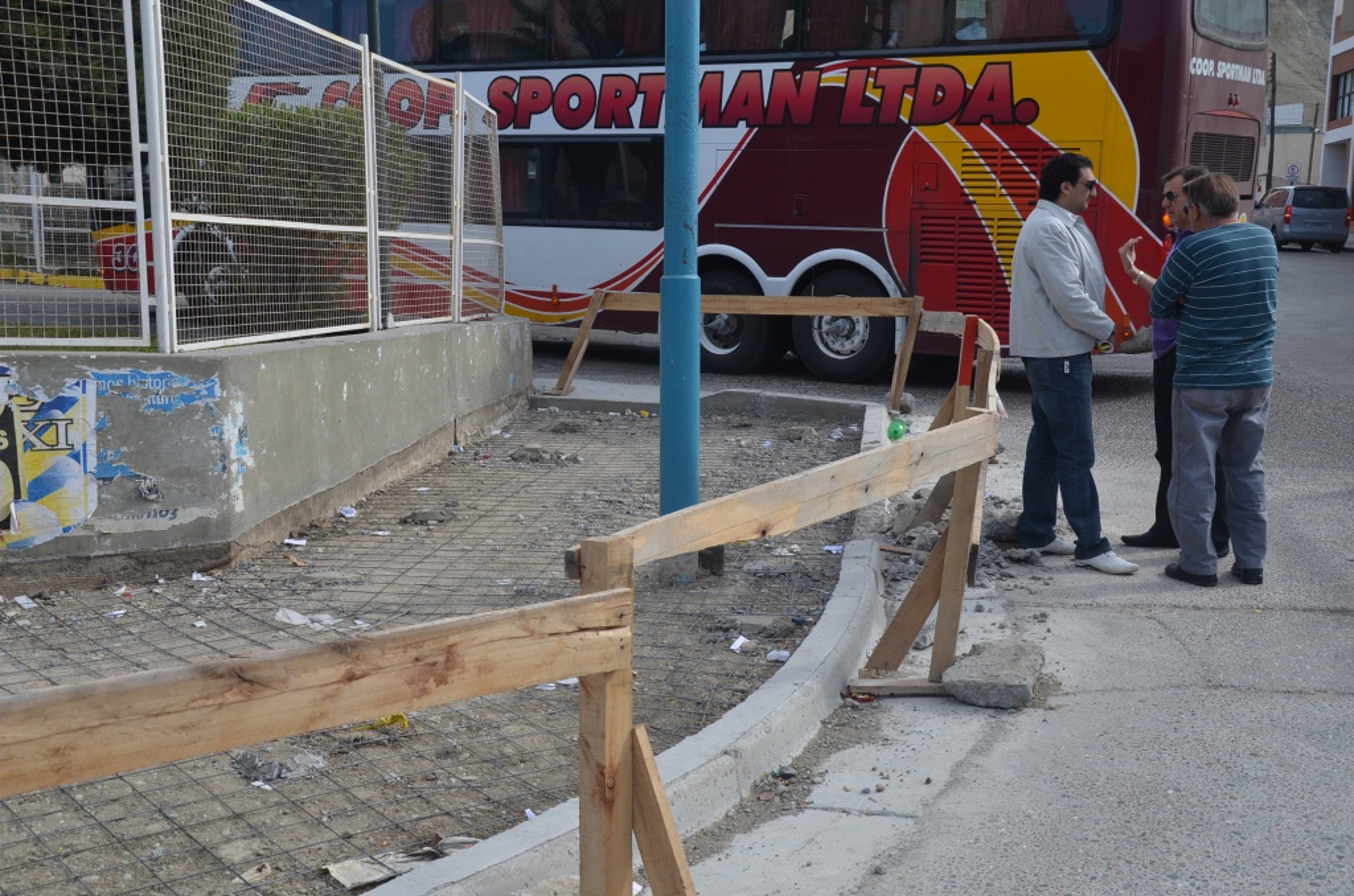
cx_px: 677
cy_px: 448
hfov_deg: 43.7
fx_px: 1689
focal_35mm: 45
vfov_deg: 29.7
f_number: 8
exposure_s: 1/250
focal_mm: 30
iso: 160
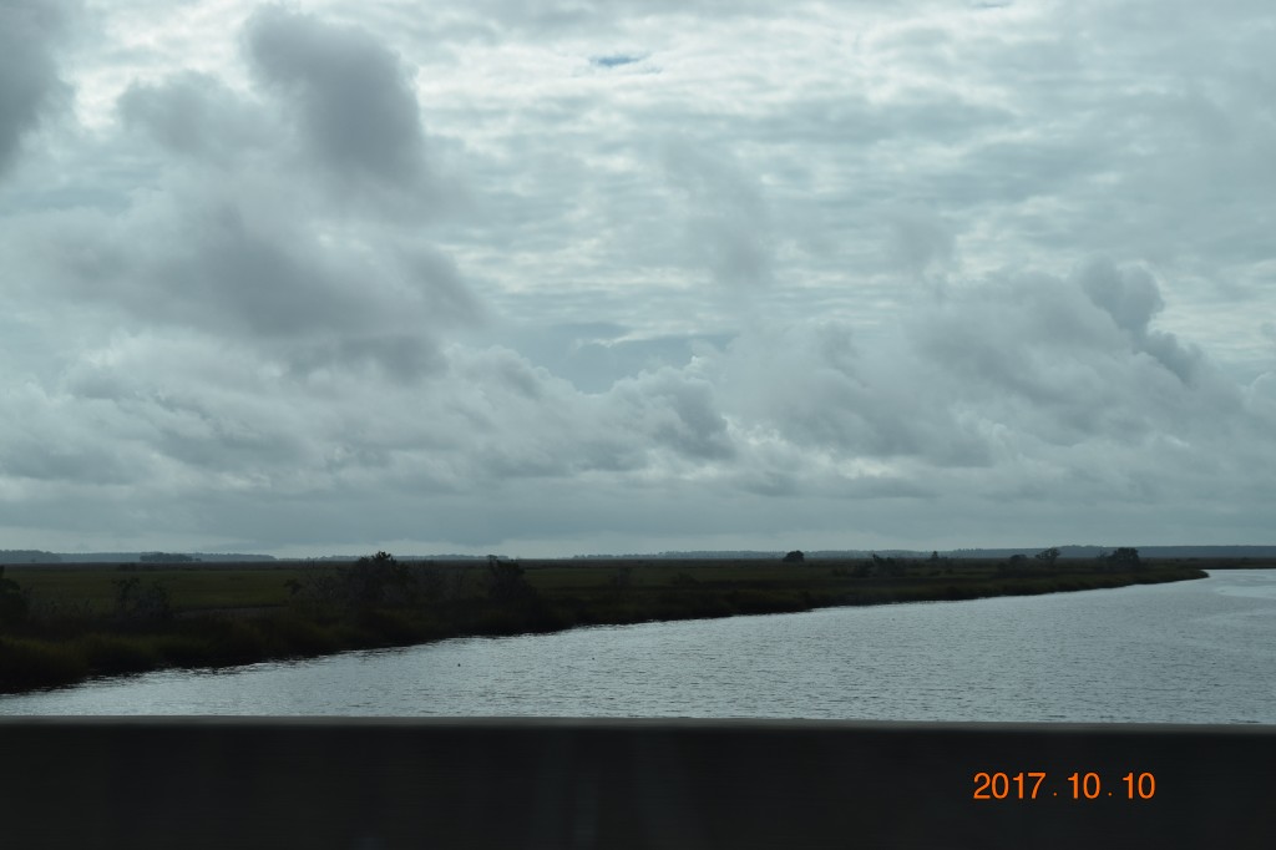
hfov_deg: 28.1
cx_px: 638
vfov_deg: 18.9
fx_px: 2551
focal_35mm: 72
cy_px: 425
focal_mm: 48
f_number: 11
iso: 200
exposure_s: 1/500
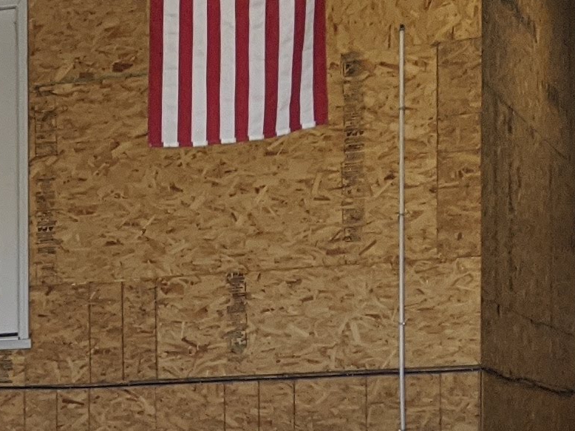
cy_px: 608
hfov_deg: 12.8
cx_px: -458
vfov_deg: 10.3
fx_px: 2325
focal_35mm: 140
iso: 68
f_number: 1.8
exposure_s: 1/2611
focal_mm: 4.44
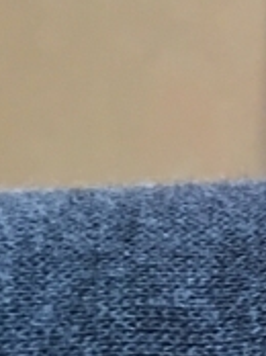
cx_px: 765
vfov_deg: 11.5
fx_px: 1756
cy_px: 270
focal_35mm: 171
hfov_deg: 7.7
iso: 100
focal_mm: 4.15
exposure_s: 1/30
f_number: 2.2
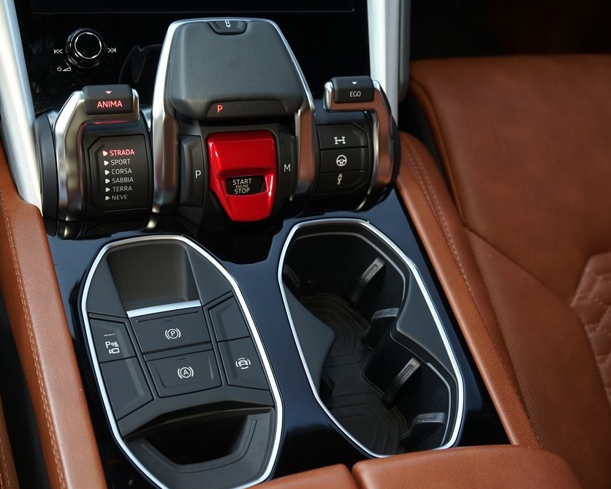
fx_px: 832
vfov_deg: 32.8
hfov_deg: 40.2
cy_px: 246
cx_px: 254
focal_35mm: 46
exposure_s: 1/60
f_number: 6.3
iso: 1250
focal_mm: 40
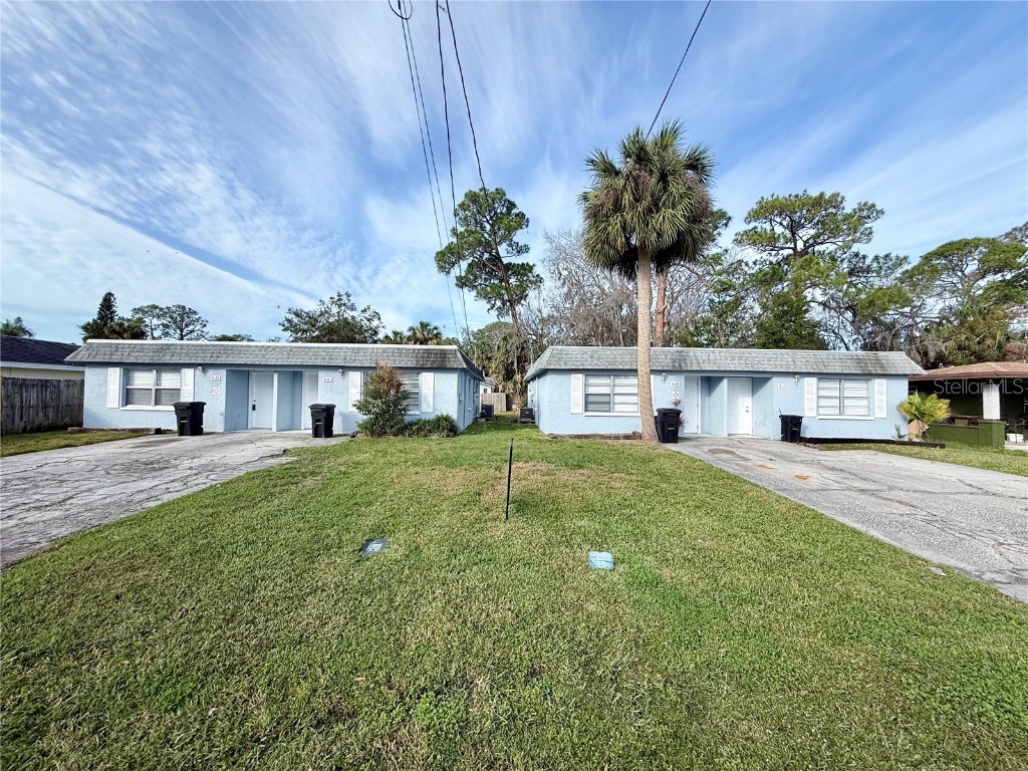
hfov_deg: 102.1
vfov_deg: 85.7
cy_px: 386
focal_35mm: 14
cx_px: 514
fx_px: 416
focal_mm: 2.22
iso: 50
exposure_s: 1/1259
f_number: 2.2
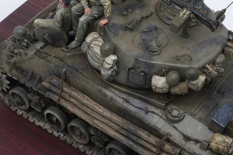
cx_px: 149
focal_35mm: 112
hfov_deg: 18.2
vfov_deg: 12.2
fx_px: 725
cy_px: 69
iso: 200
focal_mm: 30
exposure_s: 1/2
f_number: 22
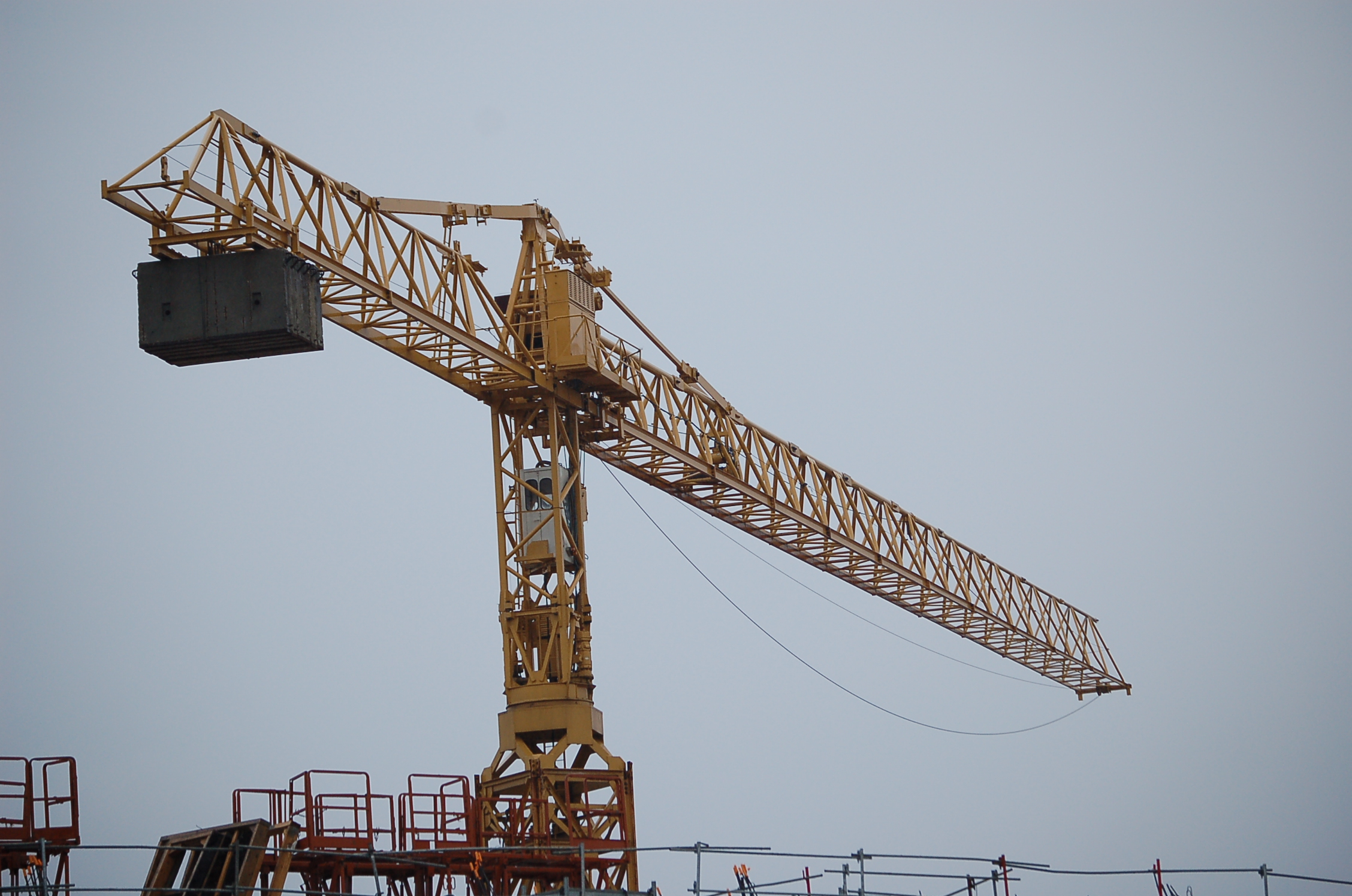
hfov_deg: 14.4
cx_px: 676
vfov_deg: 9.6
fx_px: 5343
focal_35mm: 142
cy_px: 448
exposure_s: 1/200
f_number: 4.8
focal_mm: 95
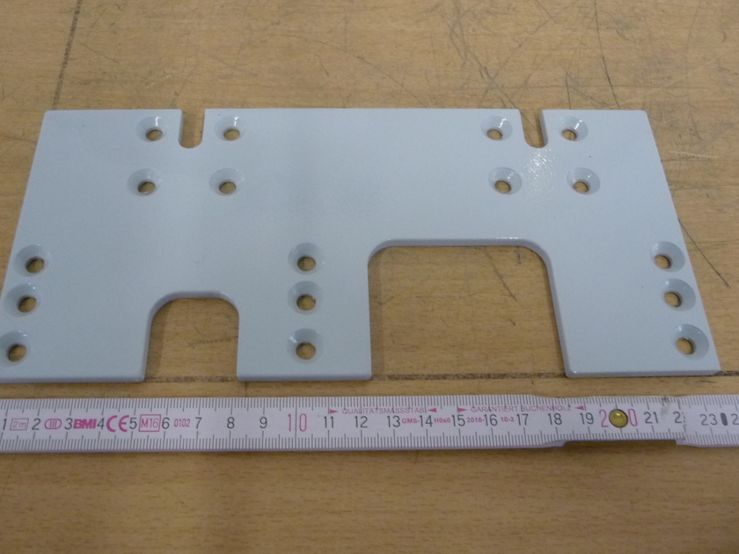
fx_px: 683
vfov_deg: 44.1
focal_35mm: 32
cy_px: 263
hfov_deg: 56.8
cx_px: 344
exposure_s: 1/25
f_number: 3.3
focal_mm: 4.7
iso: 400
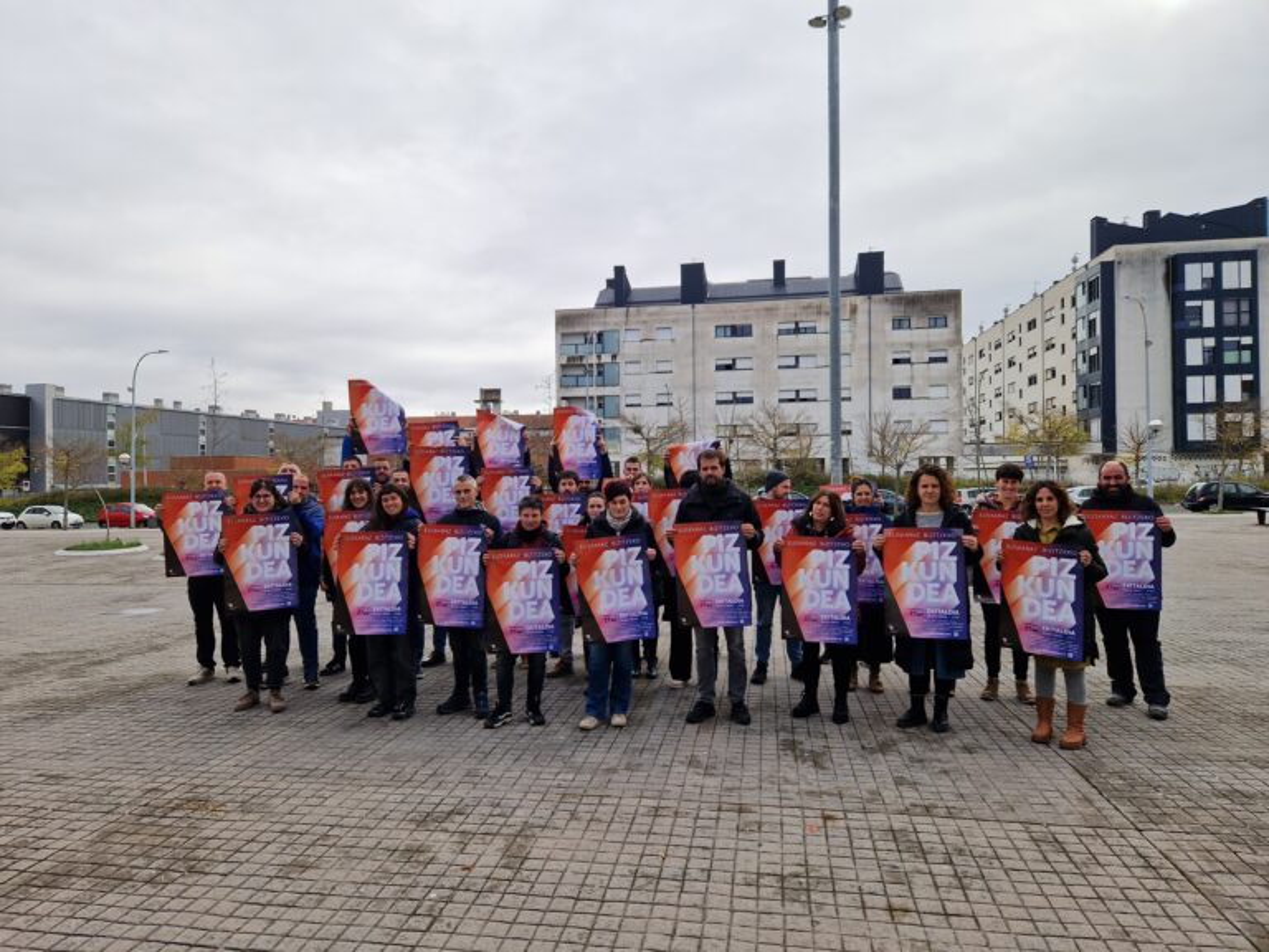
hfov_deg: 73.9
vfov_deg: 58.9
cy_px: 476
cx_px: 634
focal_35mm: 23
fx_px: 843
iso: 50
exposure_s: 1/1252
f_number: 1.8
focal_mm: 5.4
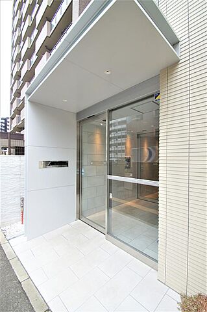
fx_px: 130
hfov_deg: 77.2
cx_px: 104
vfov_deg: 100.4
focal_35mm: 15
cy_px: 156
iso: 100
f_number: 5.6
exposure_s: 1/80
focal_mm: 10
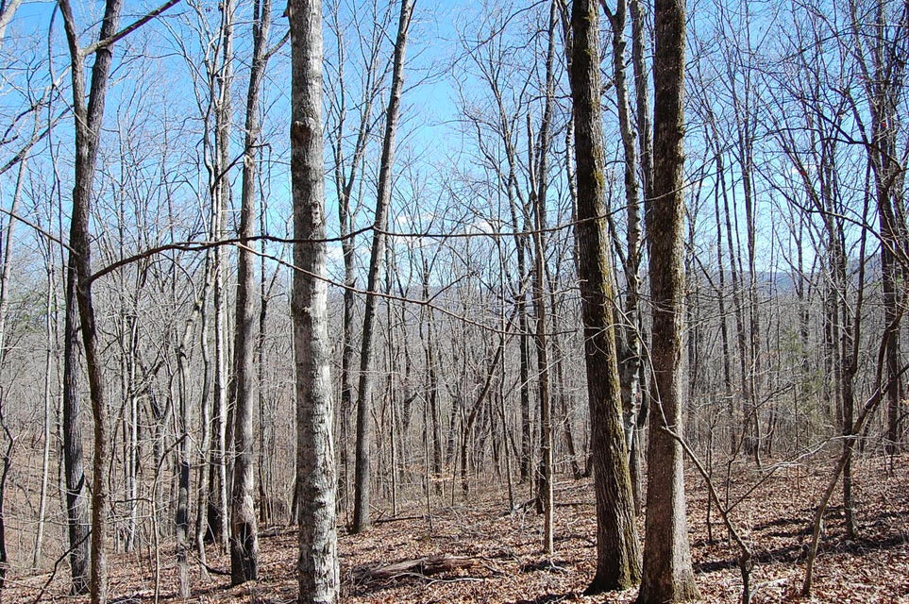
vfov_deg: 45.6
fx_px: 719
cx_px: 454
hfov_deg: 64.6
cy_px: 302
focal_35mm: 28
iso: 200
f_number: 7.1
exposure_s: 1/200
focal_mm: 19
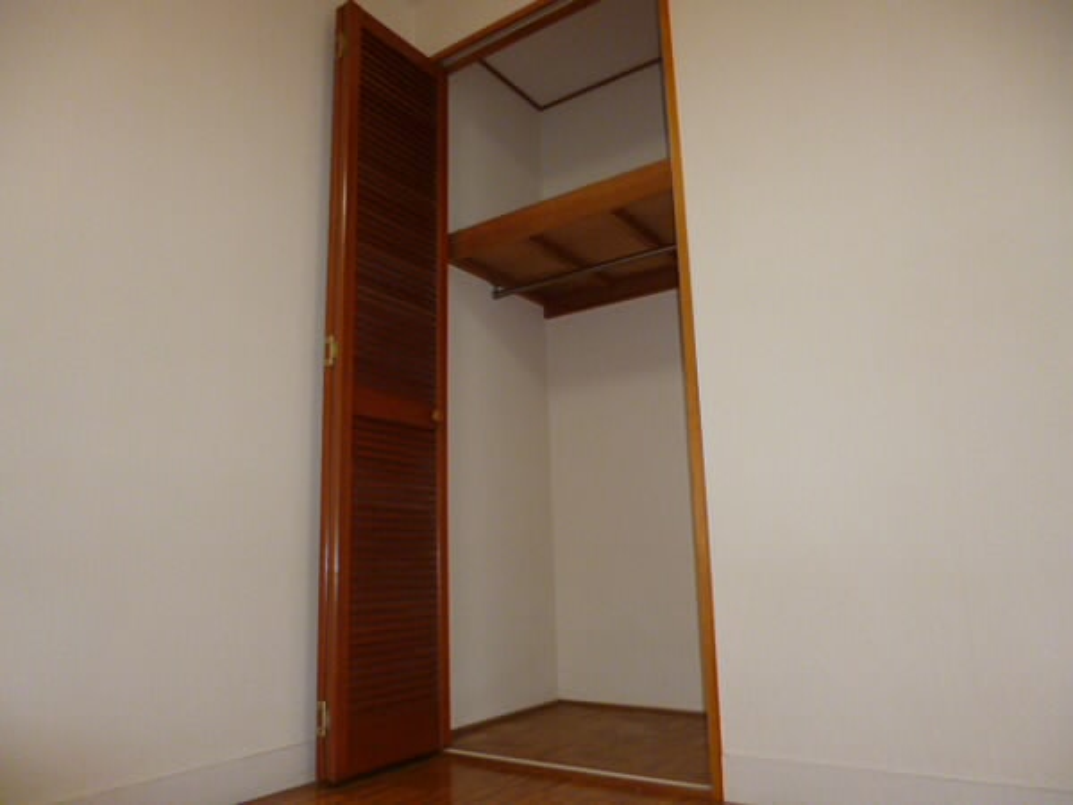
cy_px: 402
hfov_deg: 71.6
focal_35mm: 24
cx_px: 536
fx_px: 744
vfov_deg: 56.8
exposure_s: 1/60
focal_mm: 4.3
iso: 400
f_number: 2.5
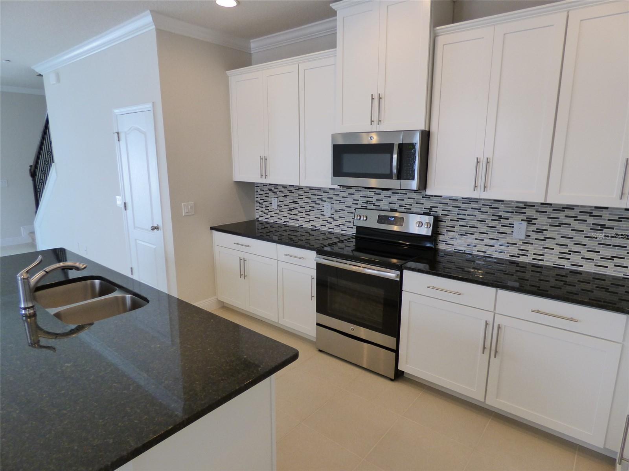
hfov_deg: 81.7
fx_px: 363
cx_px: 314
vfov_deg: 66.0
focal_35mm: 20
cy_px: 236
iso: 400
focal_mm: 3.58
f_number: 2.8
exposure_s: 1/100
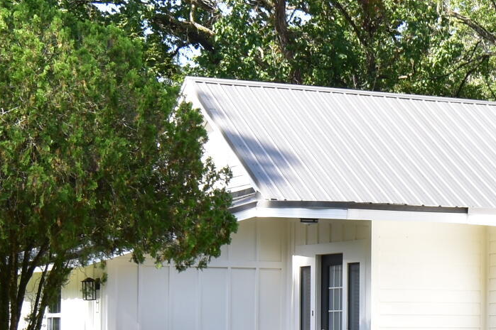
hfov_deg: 15.5
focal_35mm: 129
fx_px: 1777
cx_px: 525
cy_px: 279
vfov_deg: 10.6
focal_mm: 20
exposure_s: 1/30
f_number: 10
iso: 100
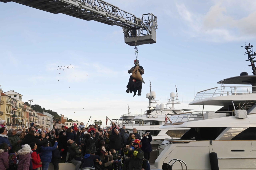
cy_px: 85
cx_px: 128
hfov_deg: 48.5
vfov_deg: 33.3
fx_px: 284
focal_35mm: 40
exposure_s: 1/500
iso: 1600
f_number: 11
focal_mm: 40
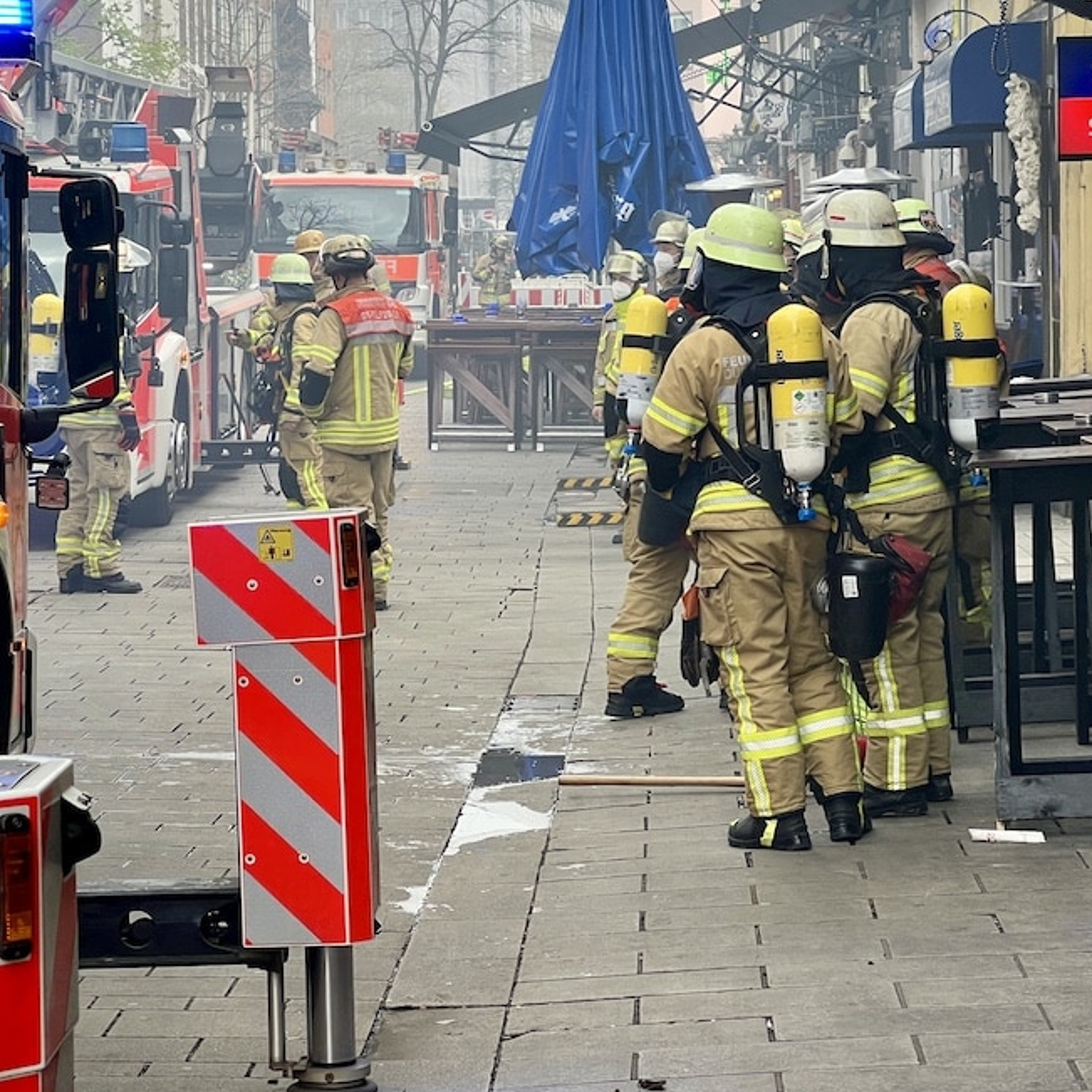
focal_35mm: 107
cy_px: 480
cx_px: 510
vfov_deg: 16.3
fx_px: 3819
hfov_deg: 16.3
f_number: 2.8
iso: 40
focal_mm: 9
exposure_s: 1/99
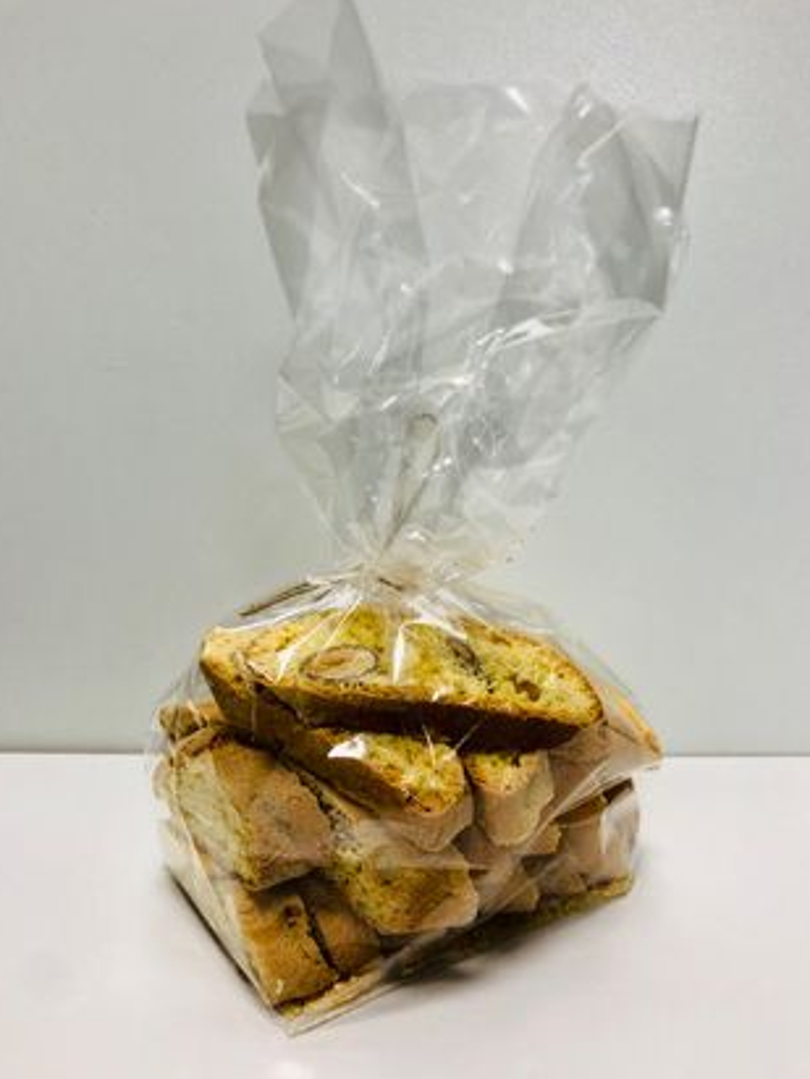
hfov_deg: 48.2
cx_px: 401
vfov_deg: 61.7
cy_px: 533
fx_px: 905
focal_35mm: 29
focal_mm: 4
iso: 25
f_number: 1.8
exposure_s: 1/33
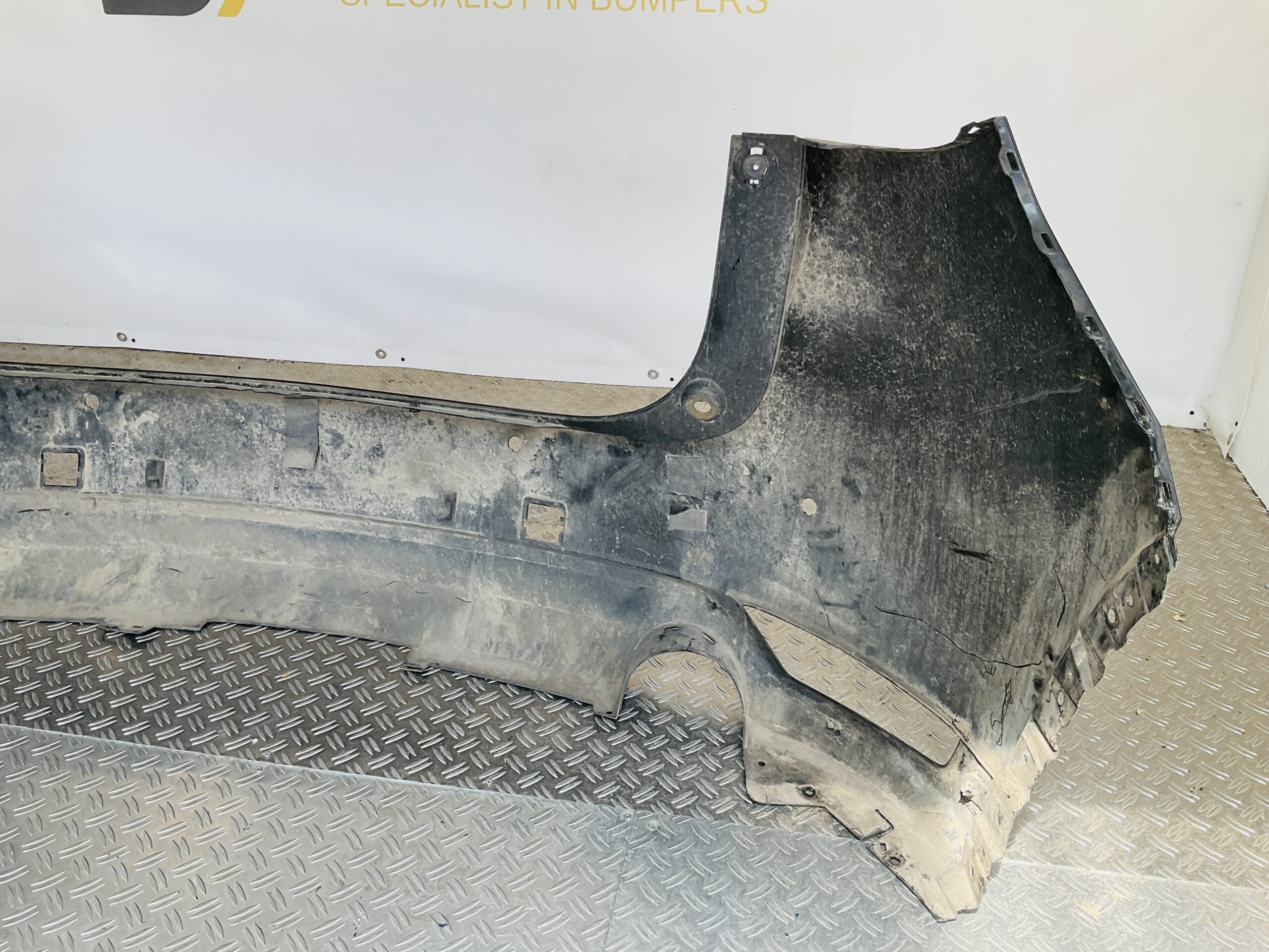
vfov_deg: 48.2
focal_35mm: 29
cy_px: 476
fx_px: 1063
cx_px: 634
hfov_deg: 61.7
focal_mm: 3
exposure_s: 1/133
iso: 16
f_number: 1.8
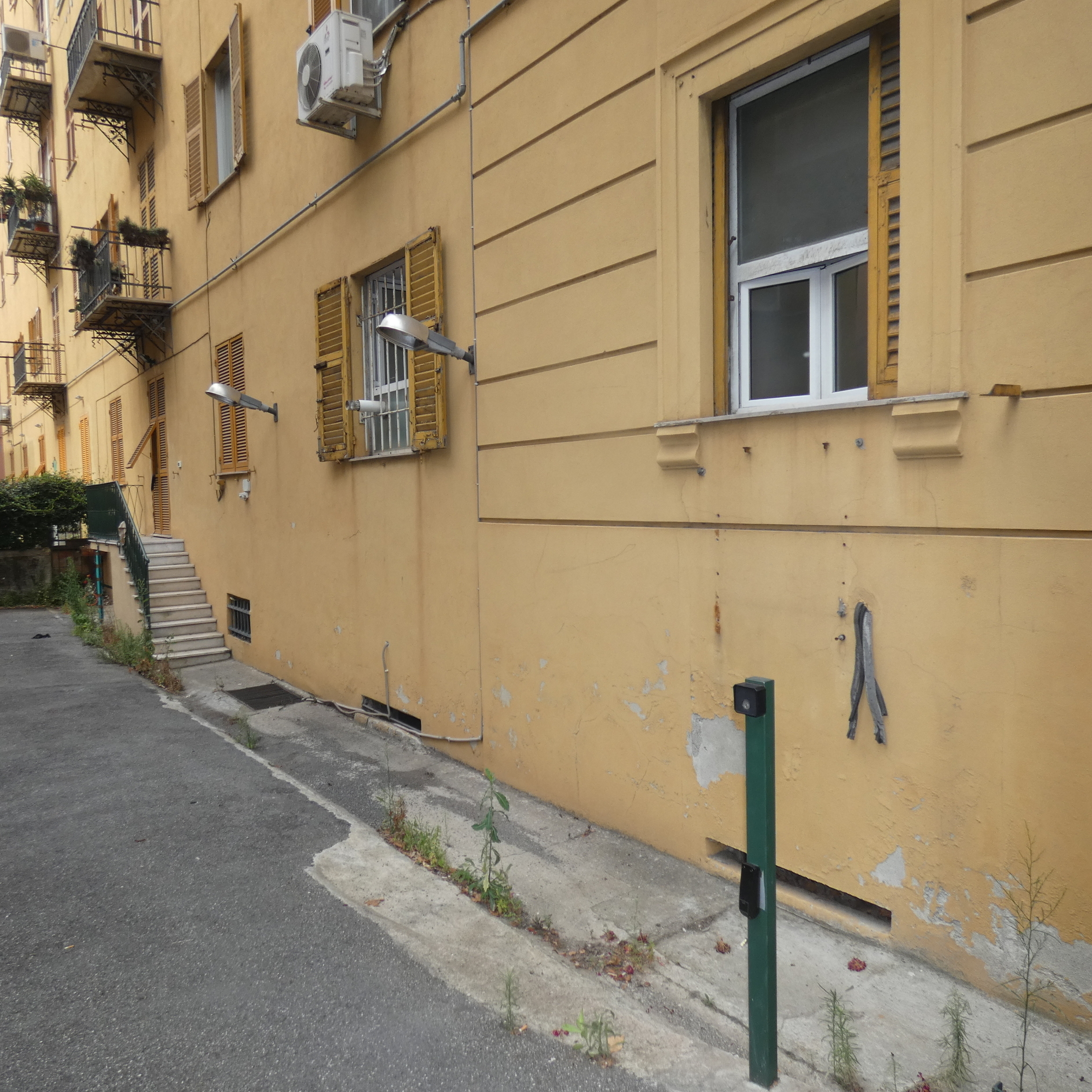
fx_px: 857
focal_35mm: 24
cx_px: 500
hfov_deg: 64.9
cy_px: 544
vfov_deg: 65.0
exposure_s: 1/800
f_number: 2.8
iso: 80
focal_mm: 3.6
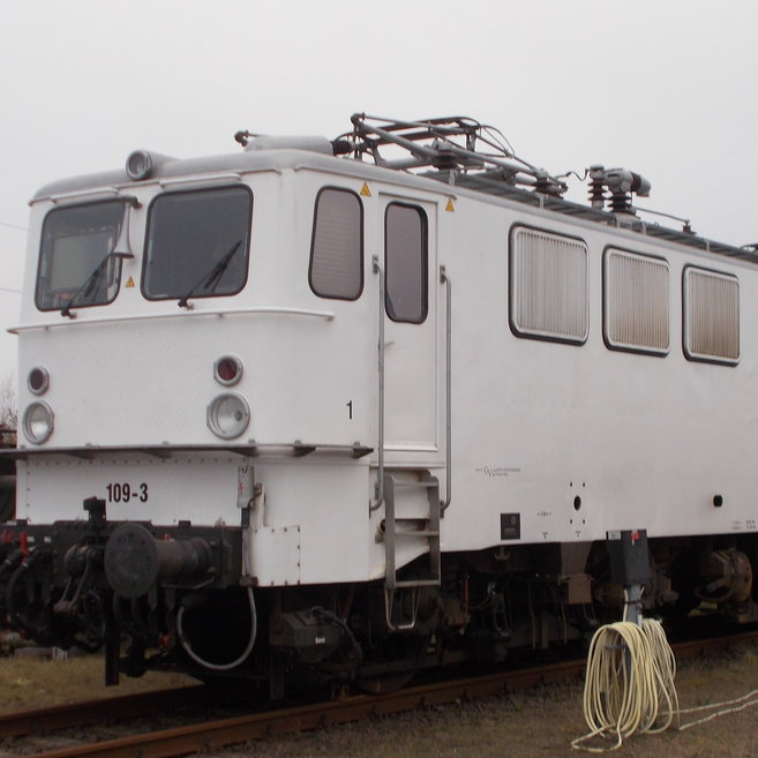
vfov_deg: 24.3
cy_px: 427
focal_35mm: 71
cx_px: 434
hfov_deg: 24.3
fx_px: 1759
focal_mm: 7.9
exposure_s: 1/100
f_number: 4.2
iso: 80
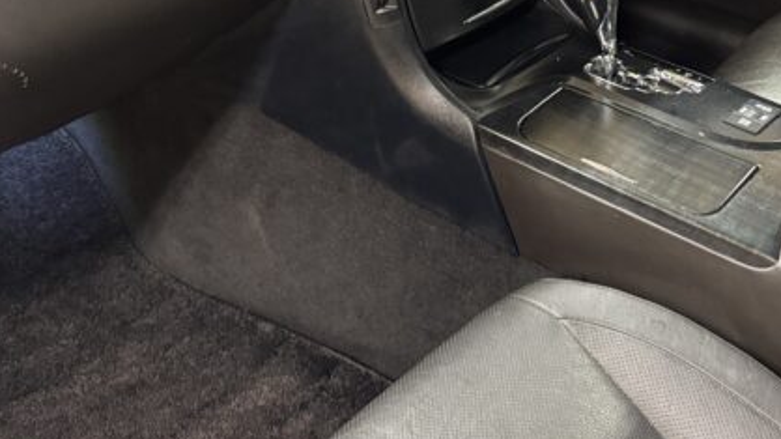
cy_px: -50
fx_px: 1035
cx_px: 310
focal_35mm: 50
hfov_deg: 41.1
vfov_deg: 22.5
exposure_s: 1/50
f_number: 1.78
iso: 800
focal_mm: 6.76
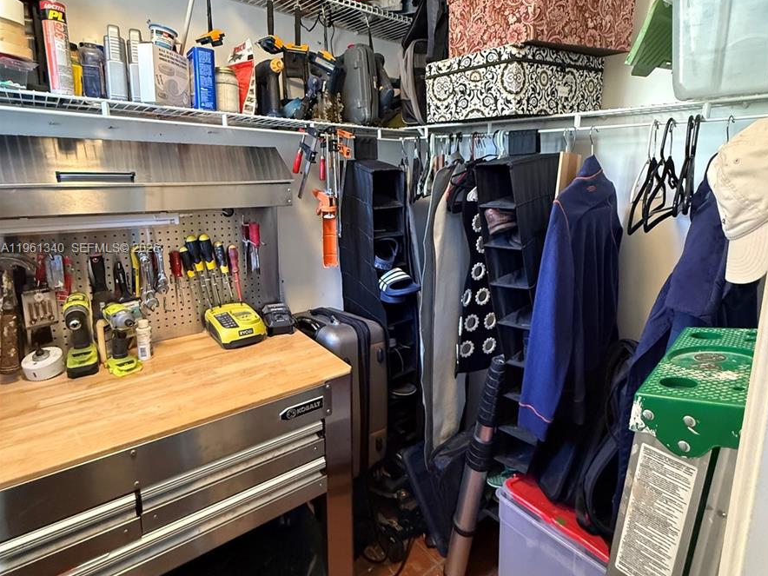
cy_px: 249
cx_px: 390
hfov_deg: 84.7
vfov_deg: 68.4
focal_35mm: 19
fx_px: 422
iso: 800
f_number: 2.2
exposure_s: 1/60
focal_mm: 2.22
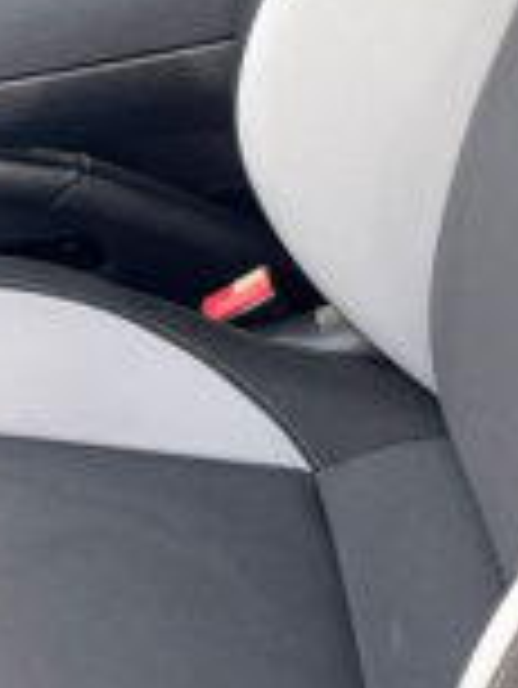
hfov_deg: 13.0
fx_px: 2132
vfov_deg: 18.1
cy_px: 94
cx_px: -291
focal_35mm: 107
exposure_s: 1/121
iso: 40
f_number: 1.6
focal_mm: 4.2
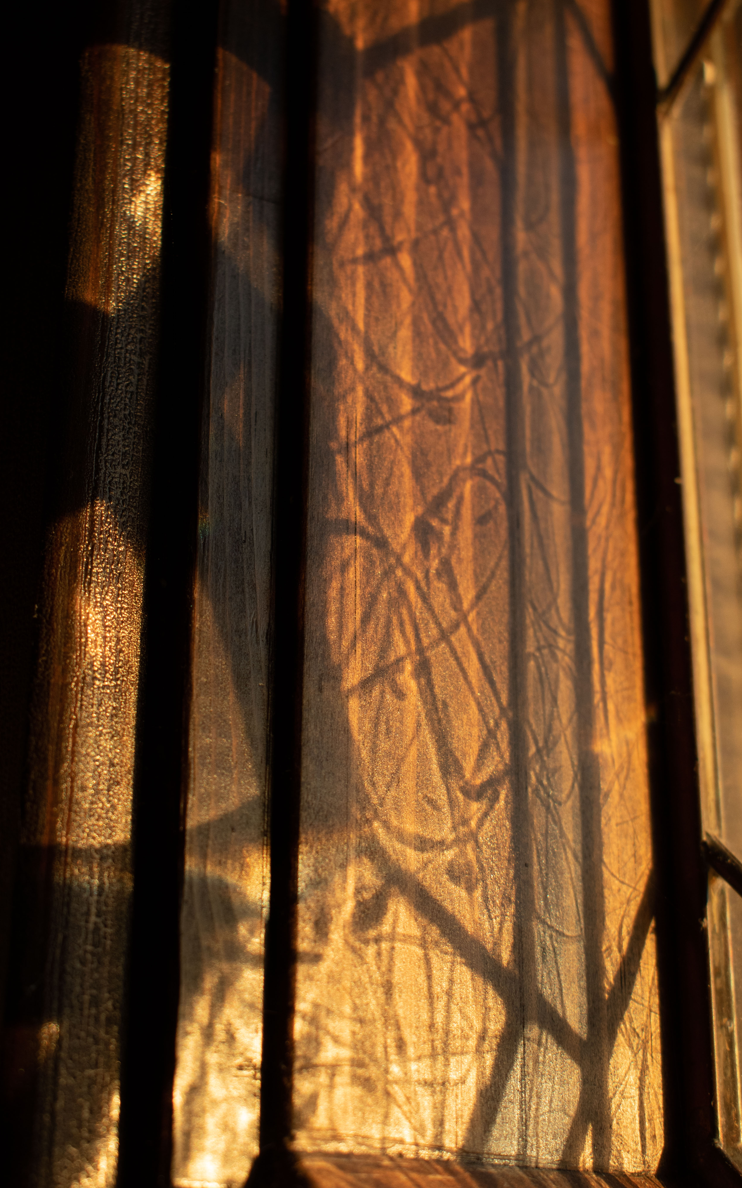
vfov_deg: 36.3
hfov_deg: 23.1
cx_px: 357
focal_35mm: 56
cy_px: 602
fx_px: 1812
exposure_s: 1/200
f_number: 5.6
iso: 400
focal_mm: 36
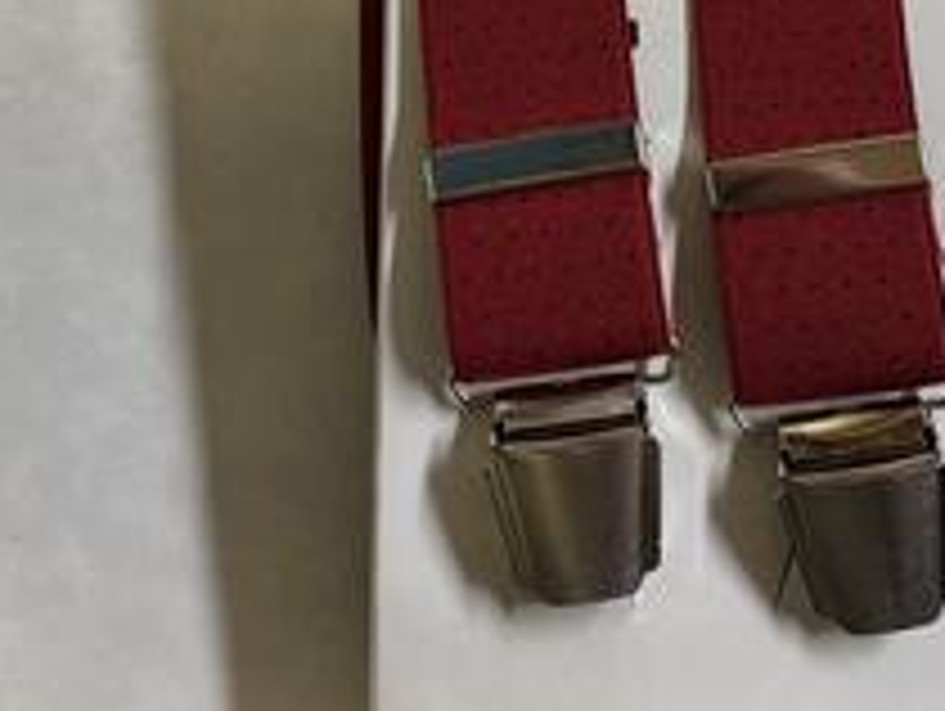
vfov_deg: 22.8
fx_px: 1695
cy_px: 0
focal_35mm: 62
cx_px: 567
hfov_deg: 31.1
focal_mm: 3
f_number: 1.8
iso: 125
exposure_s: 1/50
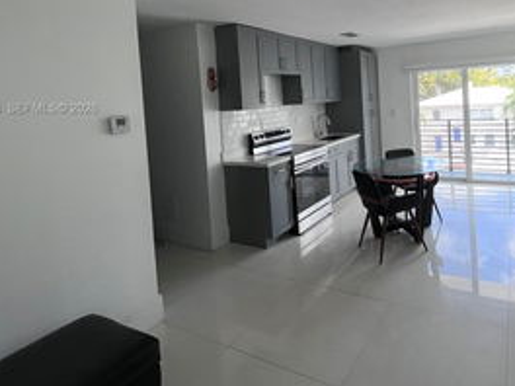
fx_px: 312
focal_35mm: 21
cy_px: 109
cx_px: 352
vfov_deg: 60.8
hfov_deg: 76.0
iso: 64
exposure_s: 1/99
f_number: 1.8
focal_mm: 1.57
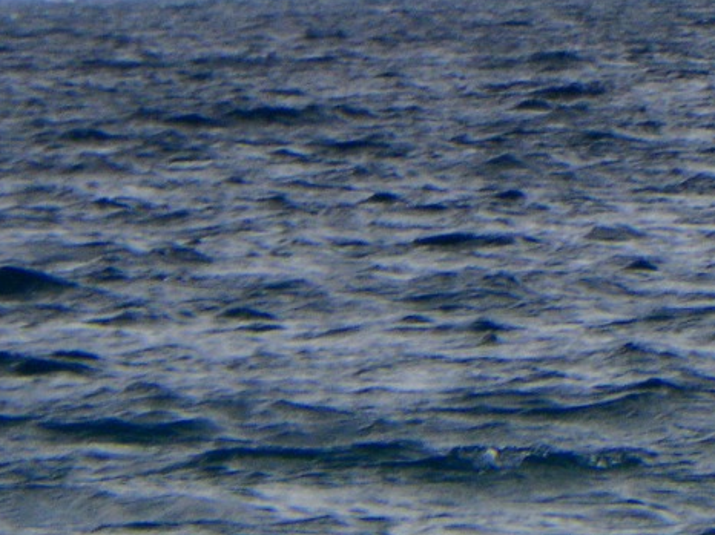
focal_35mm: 1597
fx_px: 32969
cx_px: 894
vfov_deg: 0.9
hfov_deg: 1.2
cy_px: -195
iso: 80
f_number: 5.6
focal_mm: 62.2
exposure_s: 1/500
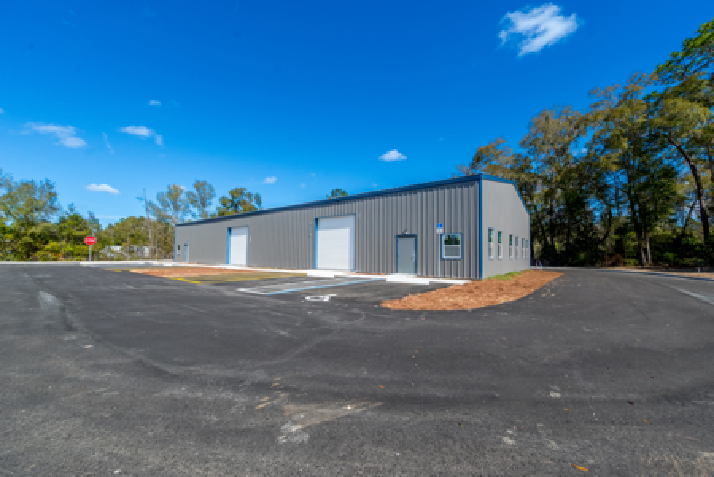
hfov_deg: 104.2
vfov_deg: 81.3
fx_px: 278
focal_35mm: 14
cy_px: 238
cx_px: 357
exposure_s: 1/6400
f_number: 8
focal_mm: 14
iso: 400
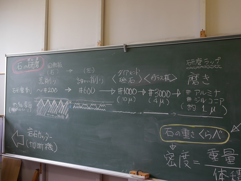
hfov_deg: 49.0
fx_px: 265
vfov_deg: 37.7
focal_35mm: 38
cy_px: 90
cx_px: 120
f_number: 4.3
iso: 250
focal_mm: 19
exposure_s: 1/60
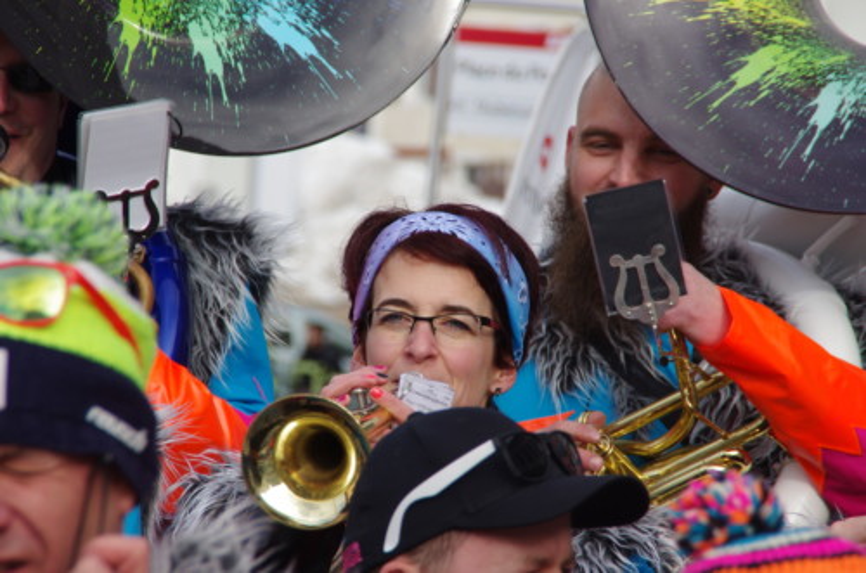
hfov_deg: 6.9
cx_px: 433
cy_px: 286
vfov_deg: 4.6
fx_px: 7201
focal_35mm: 300
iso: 200
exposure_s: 1/250
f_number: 10
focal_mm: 200
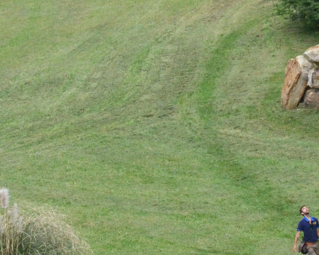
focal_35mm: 199
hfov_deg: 9.7
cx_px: 165
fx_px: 1879
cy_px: 143
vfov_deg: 7.8
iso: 2500
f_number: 9
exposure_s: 1/1250
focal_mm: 70
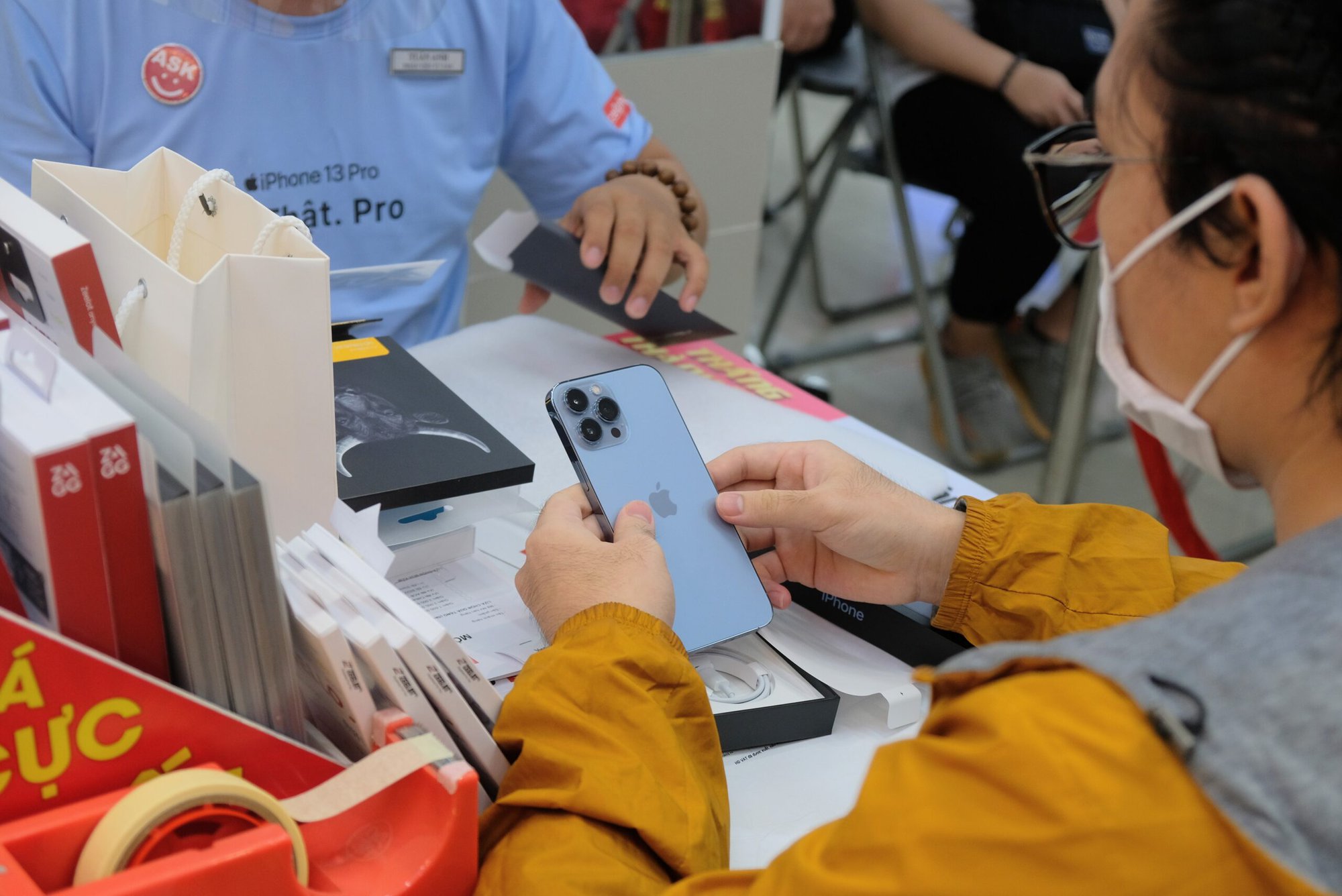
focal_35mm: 59
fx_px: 2201
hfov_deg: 33.9
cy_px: 448
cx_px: 671
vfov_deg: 23.0
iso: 500
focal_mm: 39
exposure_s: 1/160
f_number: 3.6
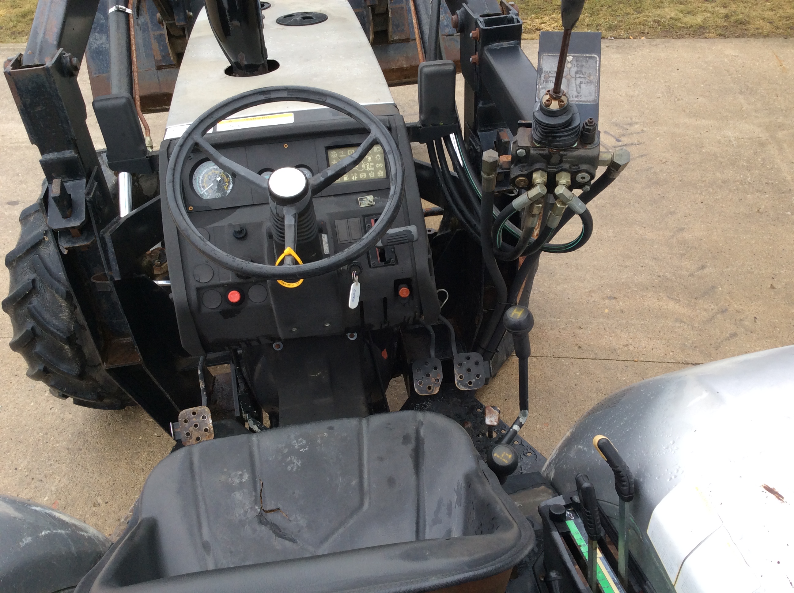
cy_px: 296
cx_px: 397
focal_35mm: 32
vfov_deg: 44.1
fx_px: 733
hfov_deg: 56.9
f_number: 2.4
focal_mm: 3.3
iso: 32
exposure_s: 1/147
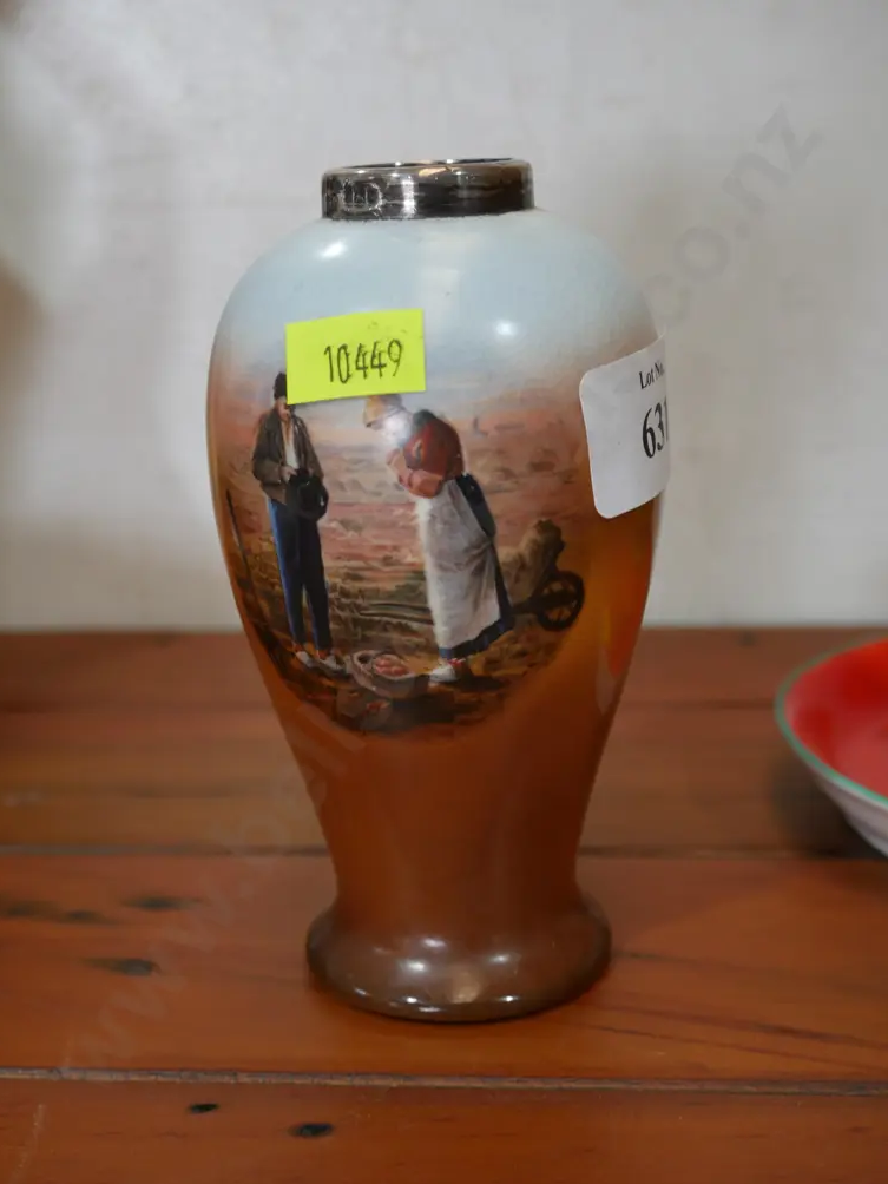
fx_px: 1676
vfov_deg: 38.9
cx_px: 438
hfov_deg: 29.7
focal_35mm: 49
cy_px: 603
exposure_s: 1/60
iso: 500
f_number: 5.2
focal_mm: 24
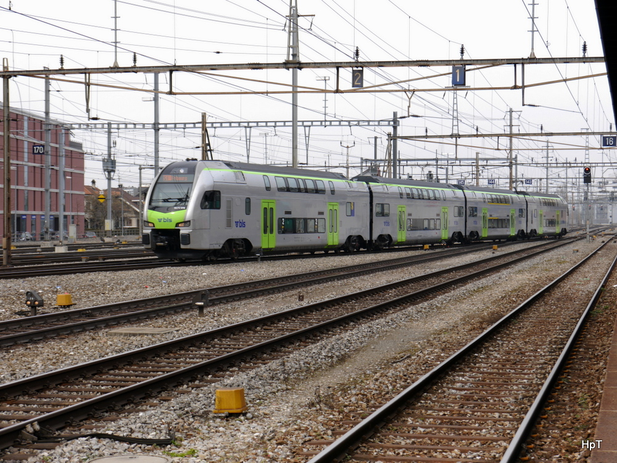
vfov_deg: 17.6
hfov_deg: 23.3
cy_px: 232
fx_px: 1497
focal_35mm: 84
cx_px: 308
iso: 160
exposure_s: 1/200
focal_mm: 42
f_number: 7.1
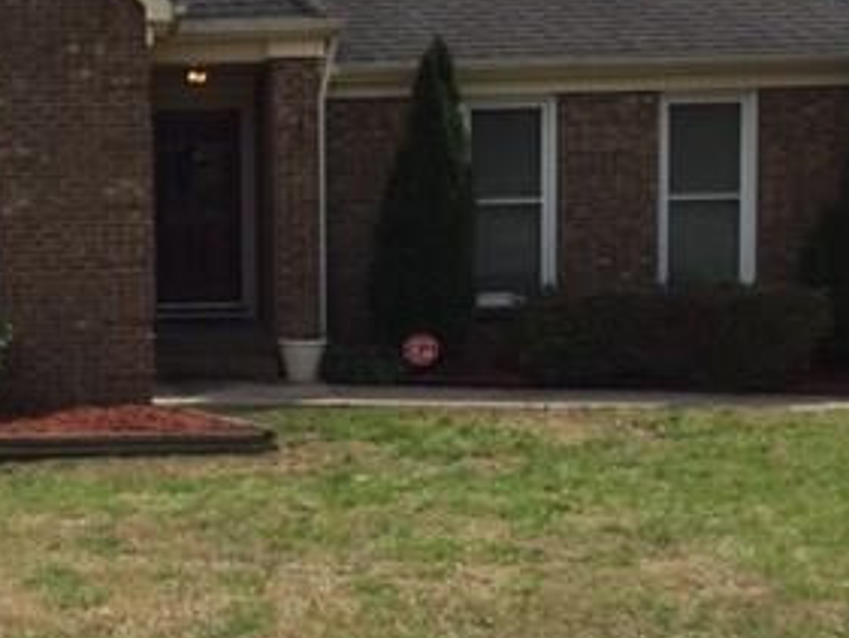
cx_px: 60
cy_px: 296
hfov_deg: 28.1
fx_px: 1619
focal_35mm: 66
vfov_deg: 22.3
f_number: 2.2
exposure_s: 1/2639
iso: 32
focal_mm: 4.15
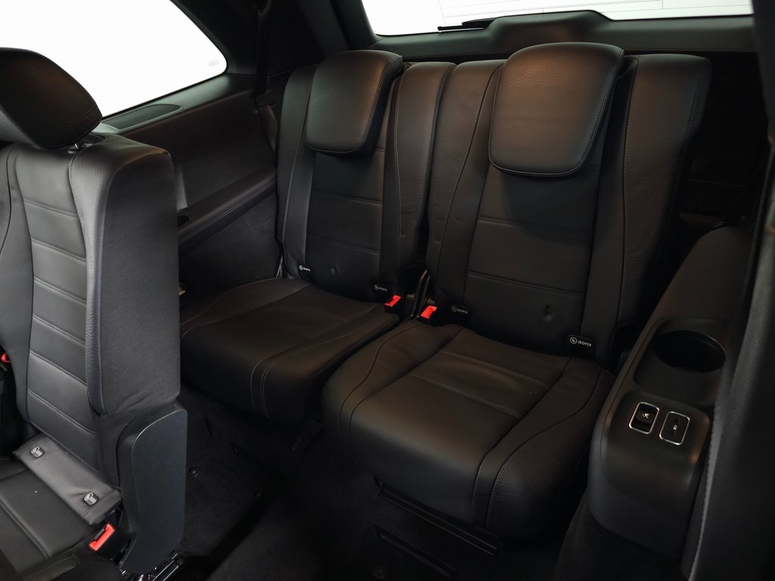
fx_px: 515
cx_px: 388
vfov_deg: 58.9
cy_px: 290
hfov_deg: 73.9
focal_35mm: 23
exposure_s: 1/24
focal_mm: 6.3
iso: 400
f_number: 1.7
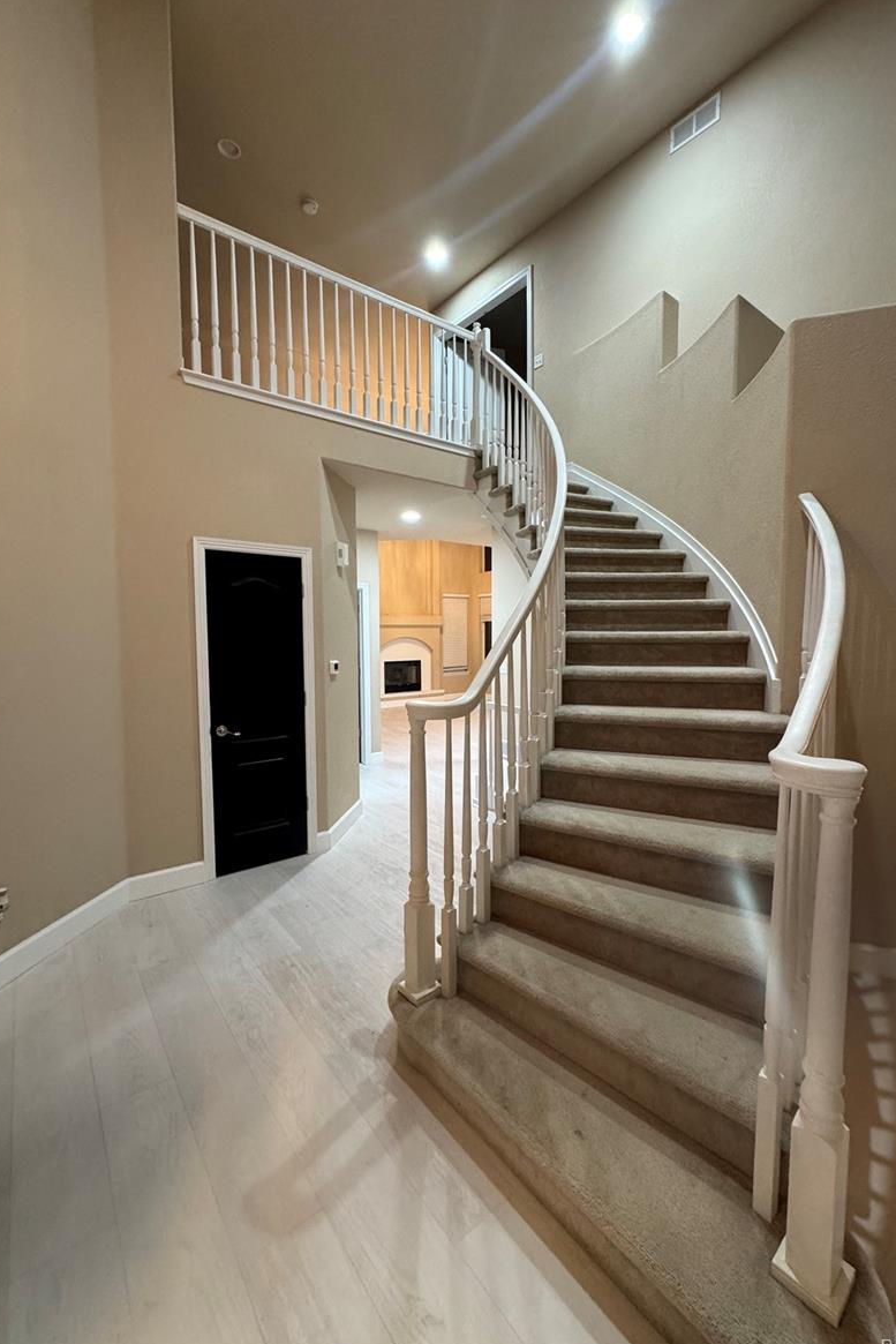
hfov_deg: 77.3
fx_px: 560
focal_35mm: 15
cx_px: 465
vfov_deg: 100.4
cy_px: 669
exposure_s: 1/60
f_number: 2.2
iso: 320
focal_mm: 2.22
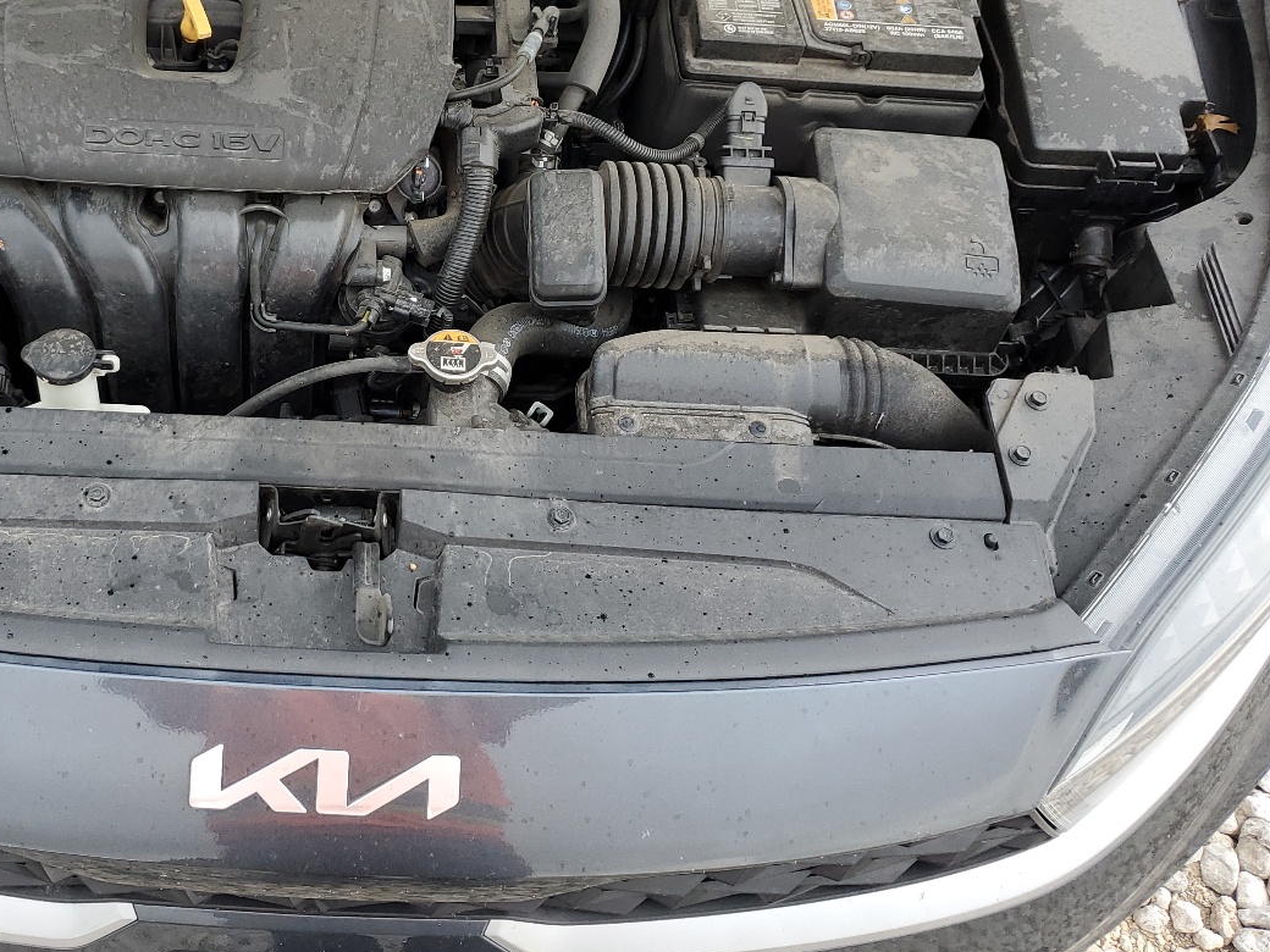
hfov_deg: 45.4
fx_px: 1468
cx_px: 335
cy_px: 361
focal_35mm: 40
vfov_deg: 35.8
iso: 50
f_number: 1.5
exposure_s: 1/143
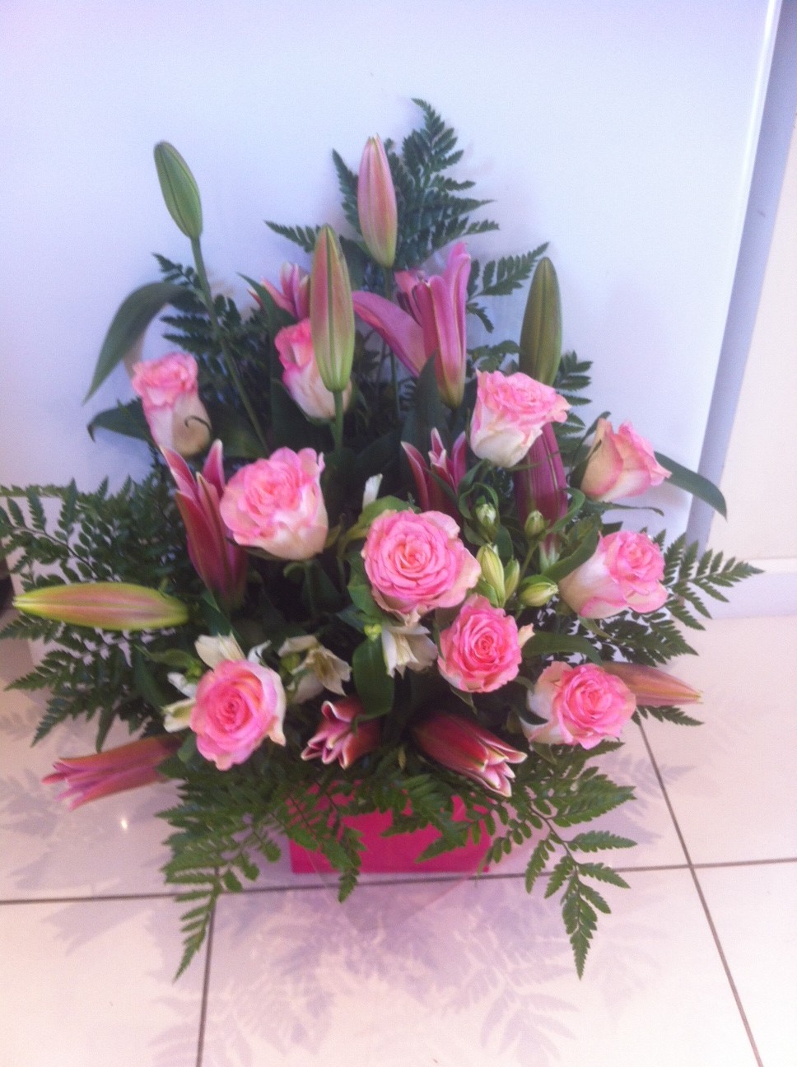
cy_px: 534
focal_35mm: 35
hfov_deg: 40.6
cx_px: 398
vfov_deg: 52.7
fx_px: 1077
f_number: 2.8
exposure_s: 1/15
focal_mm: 3.85
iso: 80
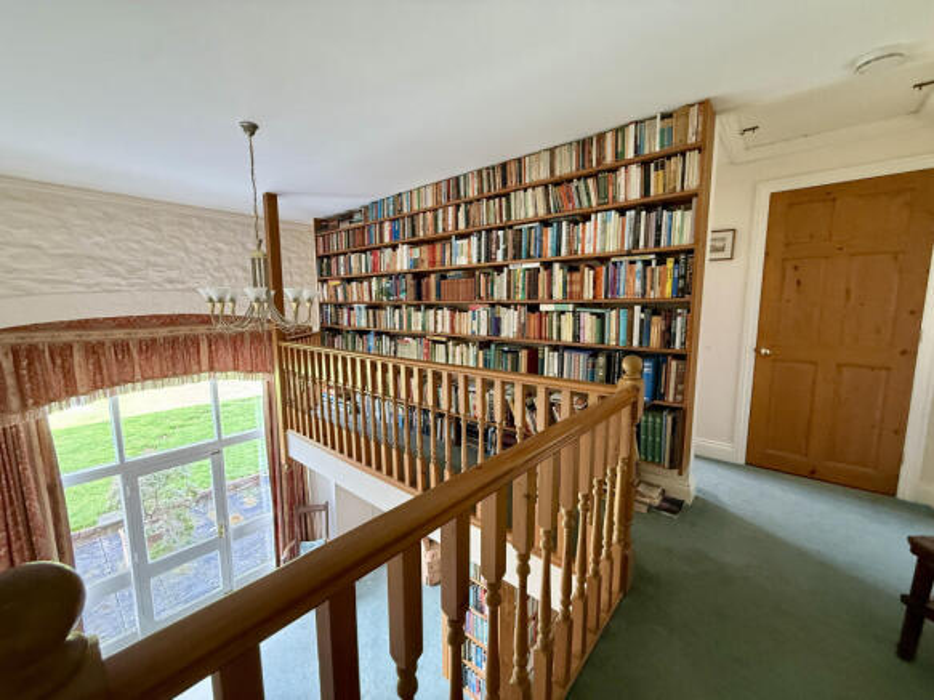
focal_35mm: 14
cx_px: 467
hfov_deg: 102.1
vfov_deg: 85.7
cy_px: 350
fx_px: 378
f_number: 2.2
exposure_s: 1/60
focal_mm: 2.22
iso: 500
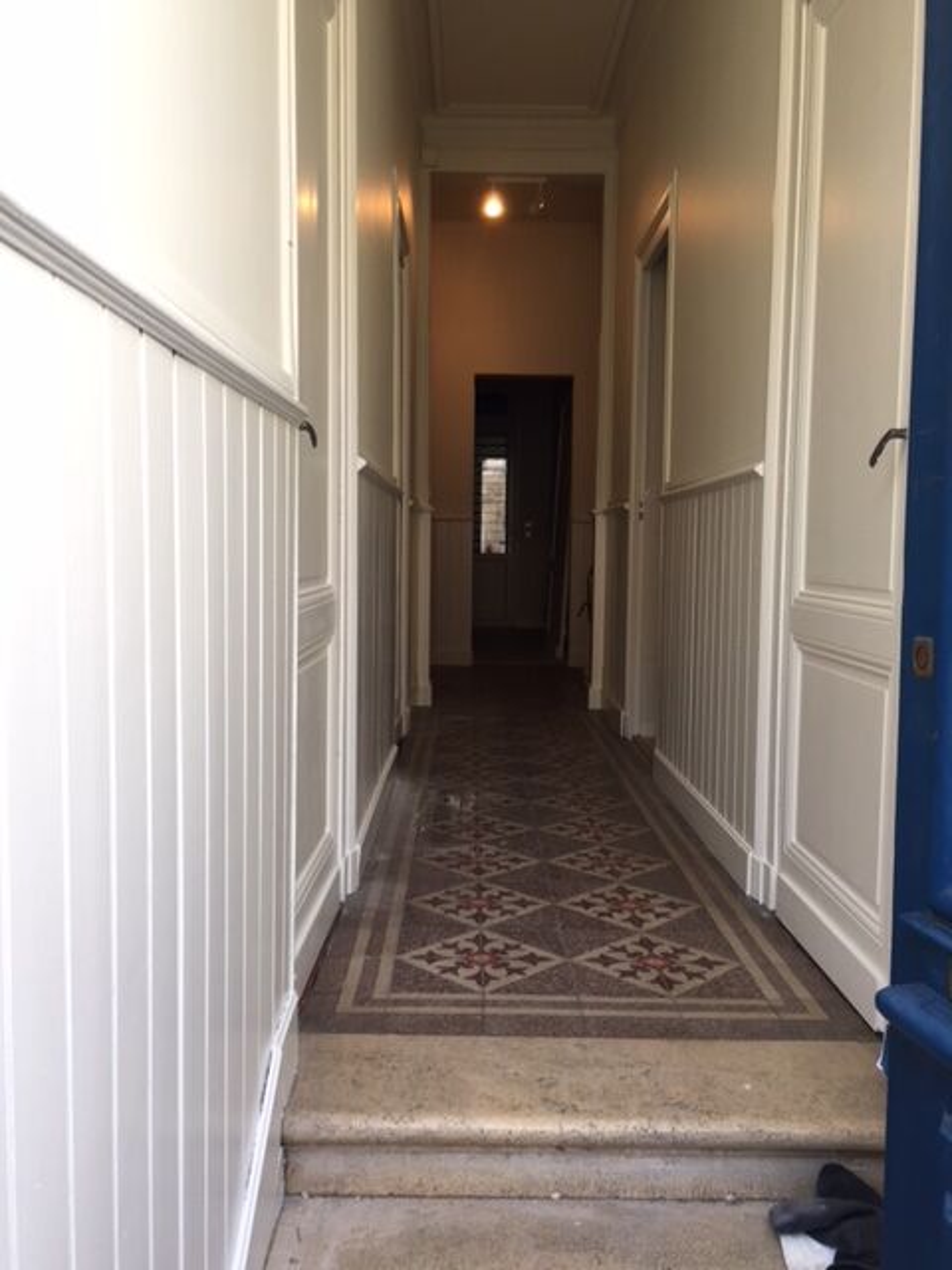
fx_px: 1063
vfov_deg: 61.7
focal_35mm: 29
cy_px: 635
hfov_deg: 48.2
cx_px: 476
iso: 32
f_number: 2.2
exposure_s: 1/50
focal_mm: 4.15
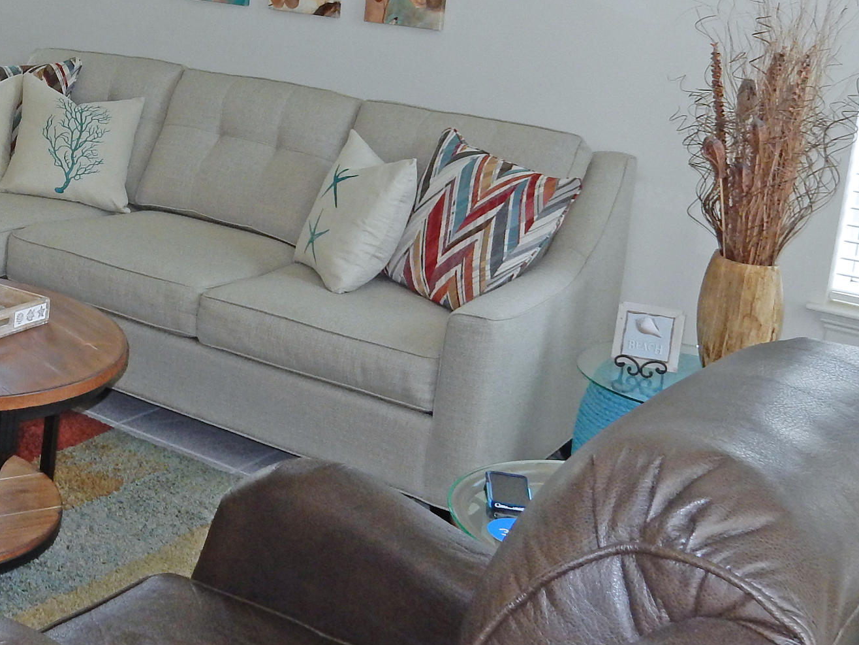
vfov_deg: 25.3
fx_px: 1414
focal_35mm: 57
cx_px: 41
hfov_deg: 31.7
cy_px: 143
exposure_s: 1/50
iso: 200
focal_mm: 4.5
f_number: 3.7
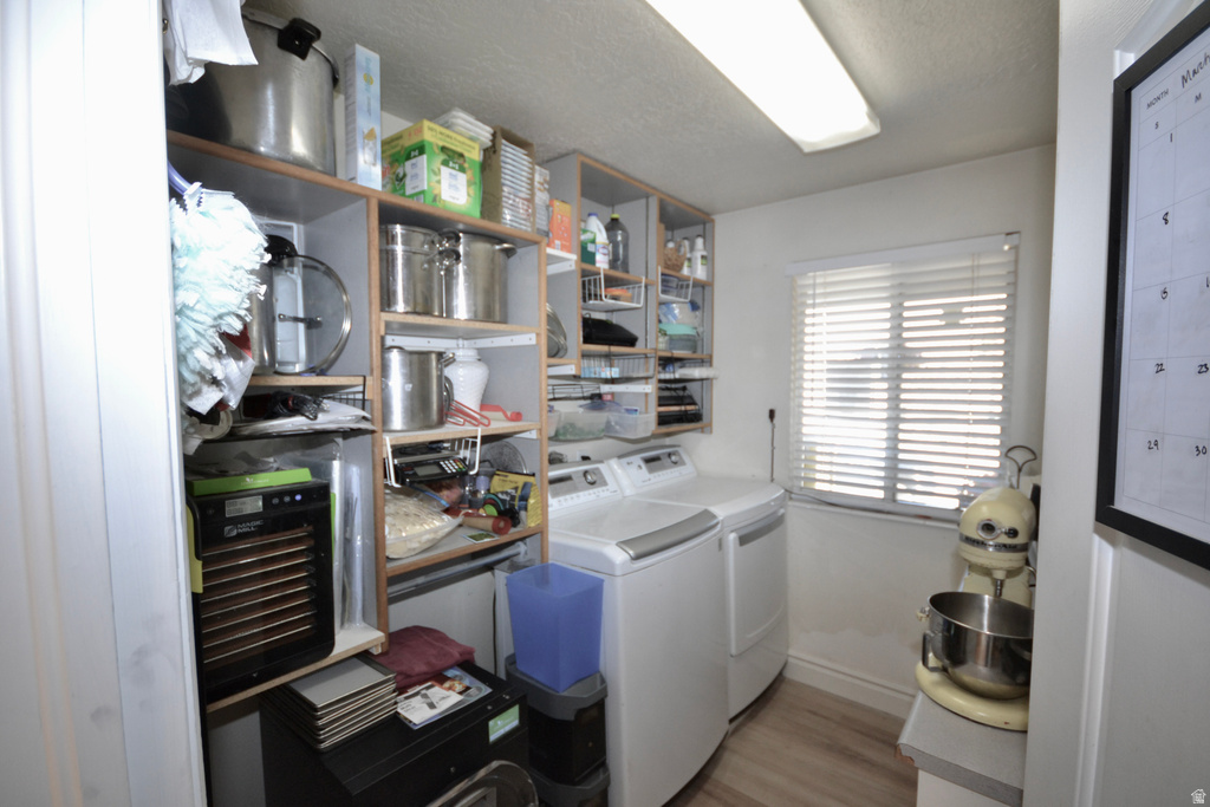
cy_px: 404
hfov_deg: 100.4
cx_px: 605
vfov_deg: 77.3
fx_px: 504
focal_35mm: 15
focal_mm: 10
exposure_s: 1/60
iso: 560
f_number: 4
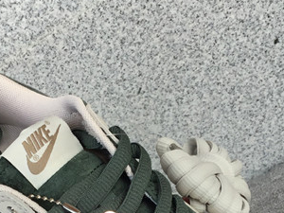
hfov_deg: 21.0
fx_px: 763
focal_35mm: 93
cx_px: 109
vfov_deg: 15.4
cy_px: 247
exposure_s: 1/401
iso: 25
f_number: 2.4
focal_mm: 3.3
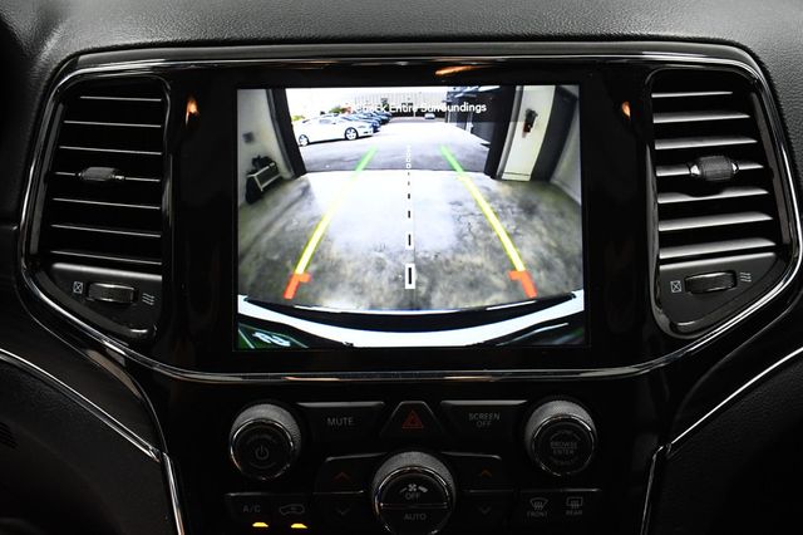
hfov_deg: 43.6
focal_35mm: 45
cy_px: 268
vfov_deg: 29.8
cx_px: 402
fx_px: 1003
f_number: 6.3
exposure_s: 1/125
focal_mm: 30
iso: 2500
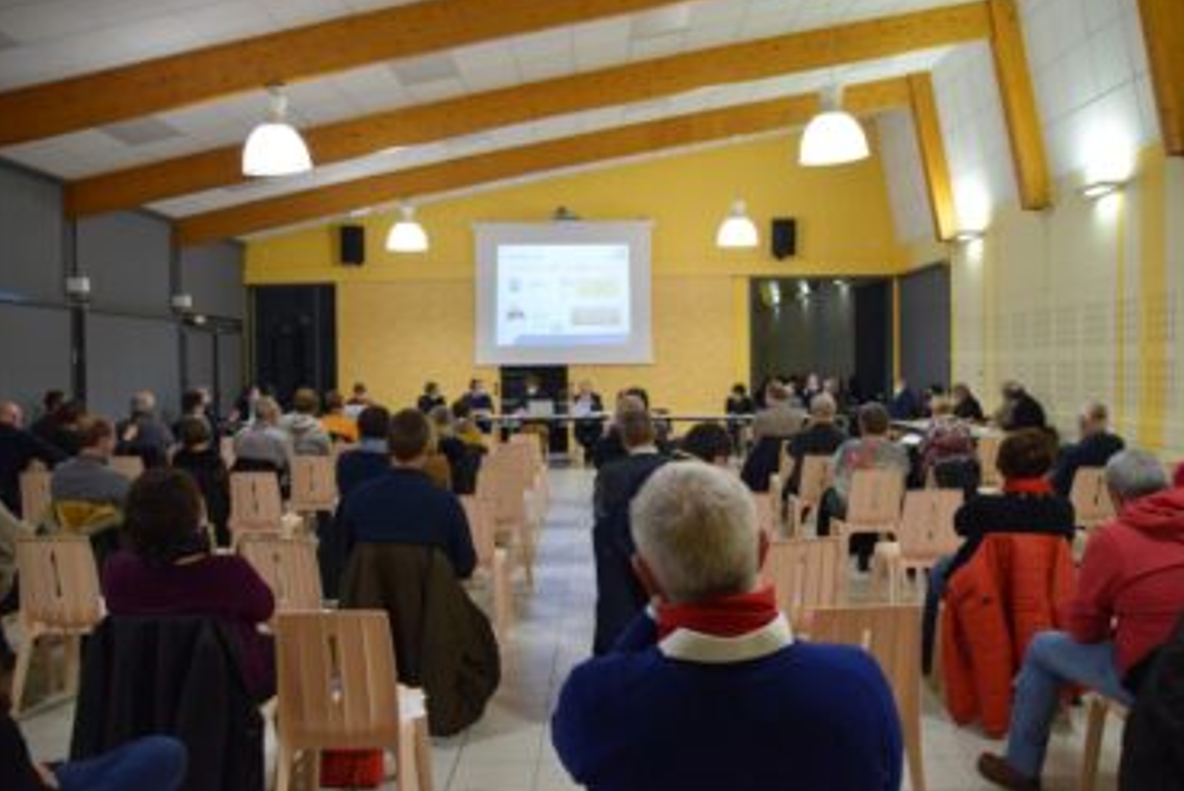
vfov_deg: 46.5
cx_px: 576
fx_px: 922
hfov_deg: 65.4
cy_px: 391
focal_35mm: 28
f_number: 4
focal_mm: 18
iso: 800
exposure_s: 1/60
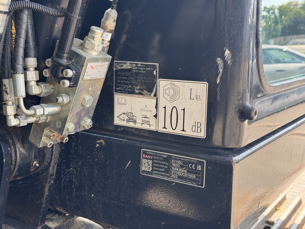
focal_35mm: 48
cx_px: 152
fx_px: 423
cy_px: 114
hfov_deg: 39.7
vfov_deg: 30.3
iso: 64
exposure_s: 1/264
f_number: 1.78
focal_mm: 6.76
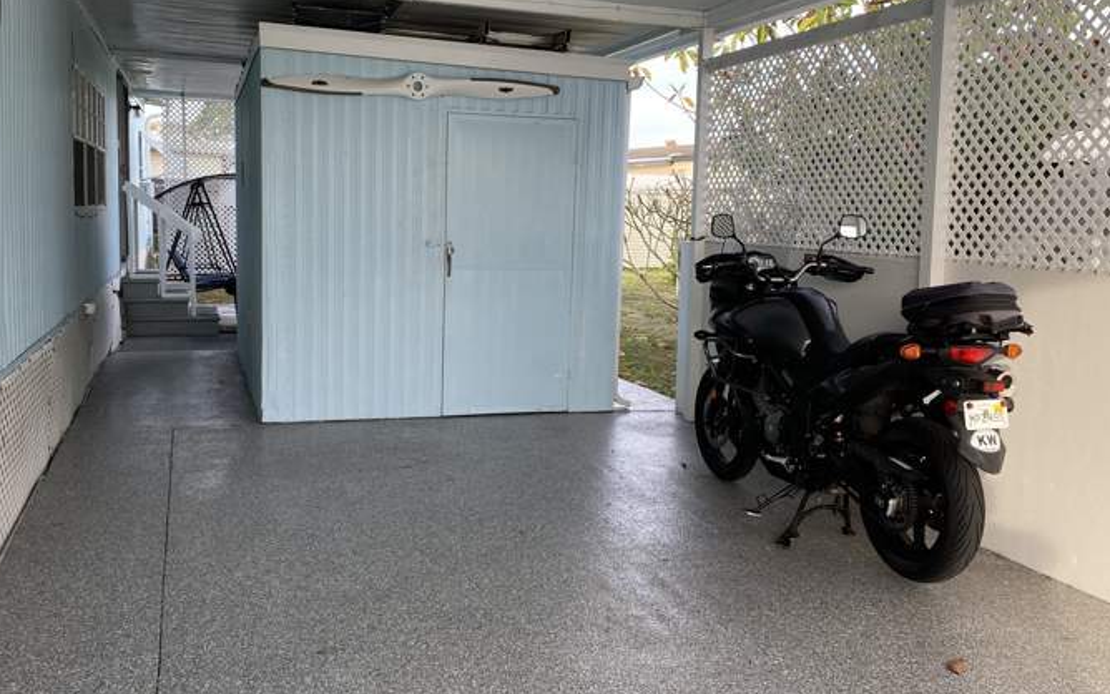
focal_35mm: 33
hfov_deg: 58.0
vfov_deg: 38.3
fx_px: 999
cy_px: 330
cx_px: 505
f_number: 1.8
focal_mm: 4.25
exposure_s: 1/153
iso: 32
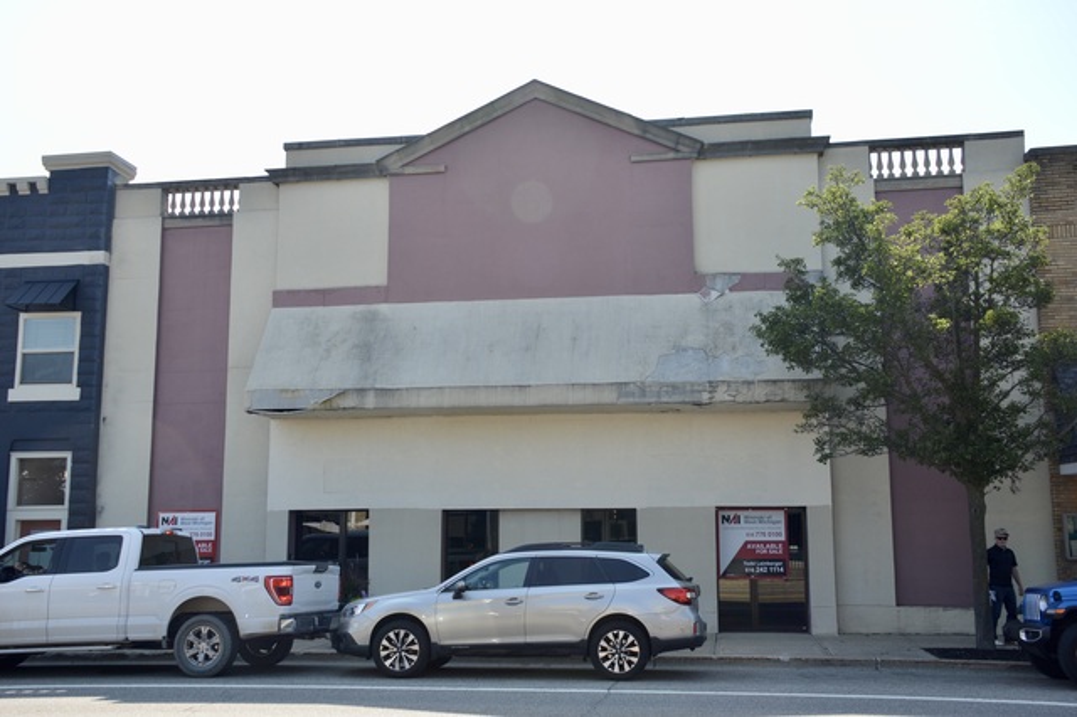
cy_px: 358
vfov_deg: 35.5
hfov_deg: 51.3
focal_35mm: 38
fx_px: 1121
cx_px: 538
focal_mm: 25
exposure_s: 1/250
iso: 100
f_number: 7.1
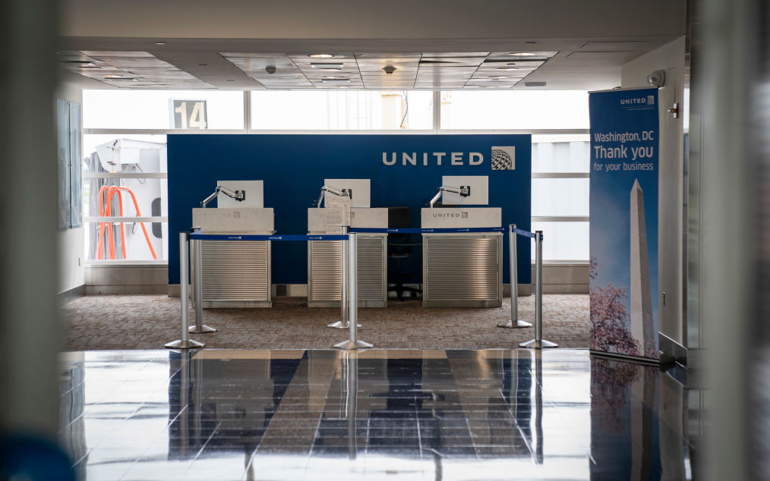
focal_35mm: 71
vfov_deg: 18.4
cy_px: 242
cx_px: 388
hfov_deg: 29.0
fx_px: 1490
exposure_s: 1/80
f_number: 2.8
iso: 100
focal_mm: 69
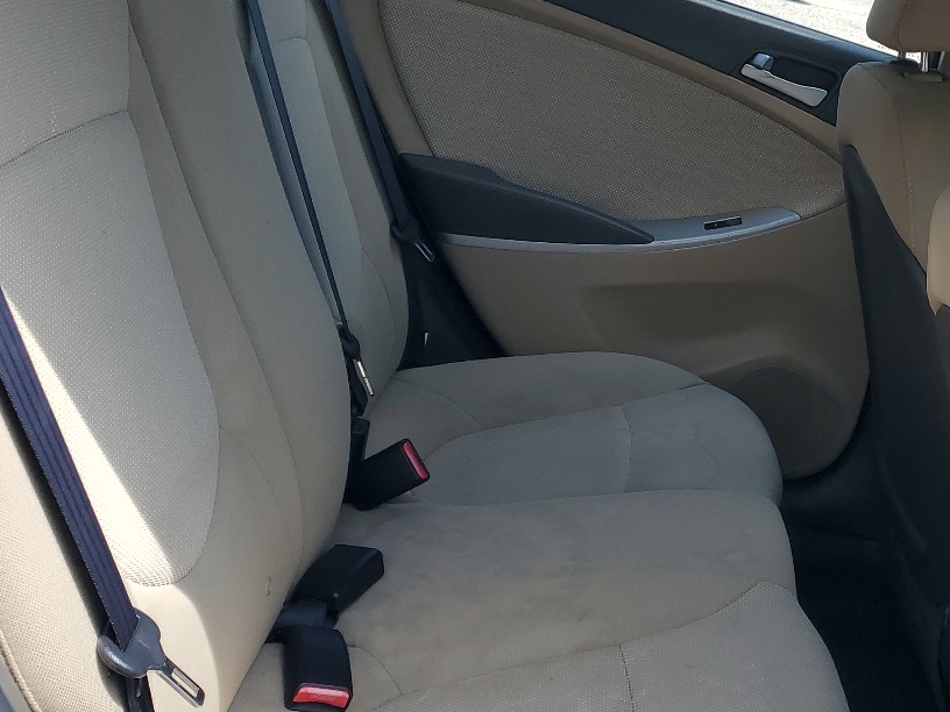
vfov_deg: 28.6
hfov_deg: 36.1
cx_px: 771
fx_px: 1400
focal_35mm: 51
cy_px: 344
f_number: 1.5
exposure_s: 1/2000
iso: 50
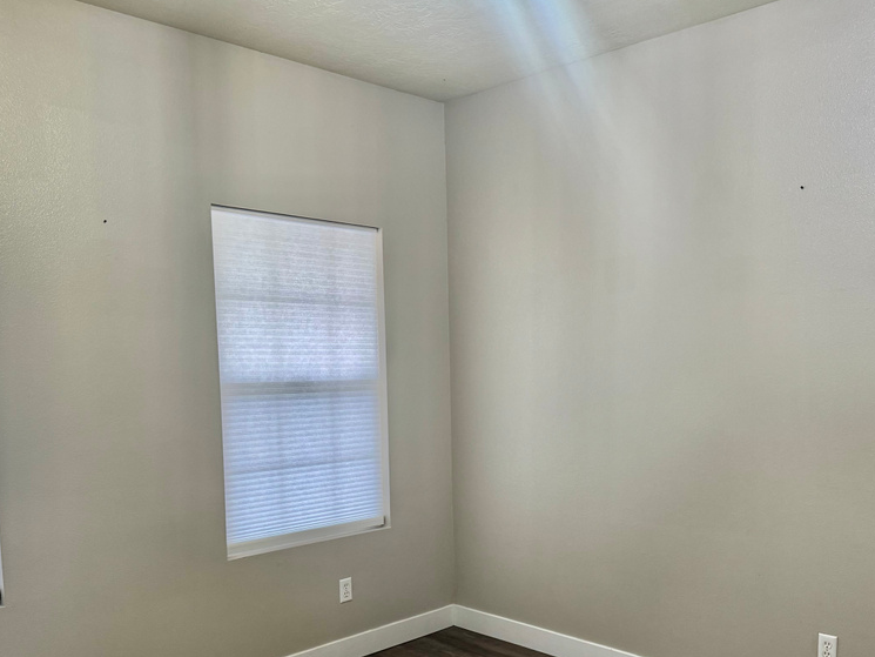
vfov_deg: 42.3
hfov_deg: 55.3
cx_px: 477
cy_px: 443
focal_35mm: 33
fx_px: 834
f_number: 1.78
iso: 250
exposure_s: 1/60
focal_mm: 6.76
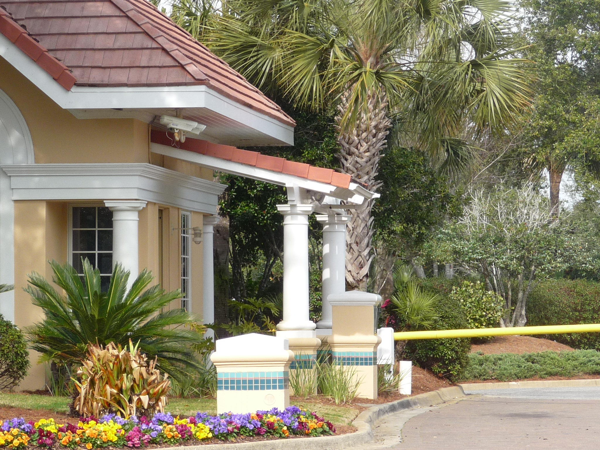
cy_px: 225
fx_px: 3259
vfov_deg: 7.9
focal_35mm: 188
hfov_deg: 10.5
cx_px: 300
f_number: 4.7
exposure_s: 1/250
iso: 100
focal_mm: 19.1
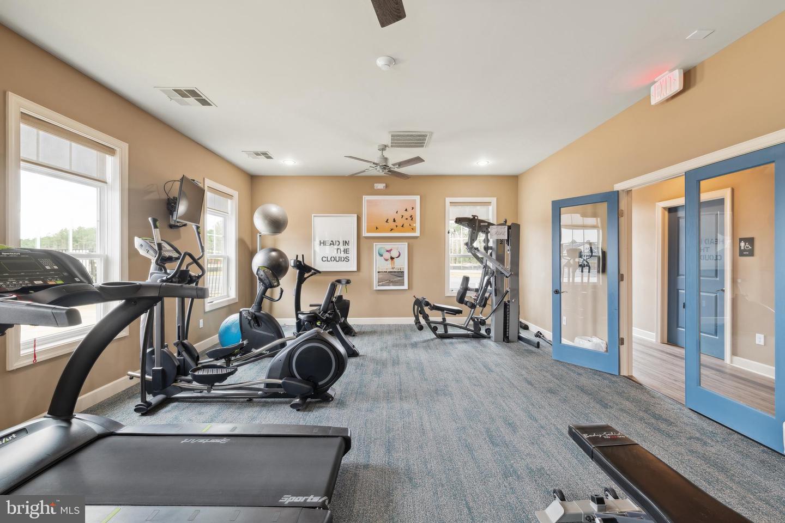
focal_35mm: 14
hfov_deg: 104.3
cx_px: 392
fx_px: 305
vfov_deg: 81.2
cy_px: 262
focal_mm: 14
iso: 64
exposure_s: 1
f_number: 8
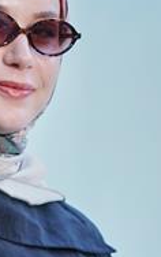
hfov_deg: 4.5
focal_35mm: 289
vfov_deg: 7.3
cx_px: -25
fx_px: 2023
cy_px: 164
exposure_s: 1/200
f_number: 3.5
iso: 640
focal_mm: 115
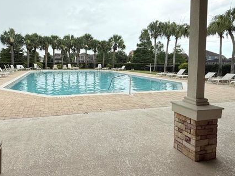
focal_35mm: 23
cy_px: 67
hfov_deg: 72.8
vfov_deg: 58.1
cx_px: 89
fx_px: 156
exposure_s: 1/864
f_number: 2.2
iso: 50
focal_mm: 2.22
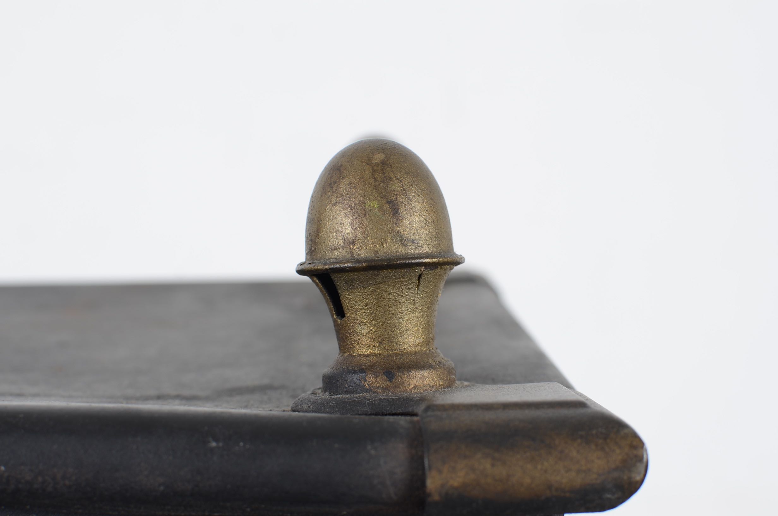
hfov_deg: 37.9
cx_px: 389
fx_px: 1132
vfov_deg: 25.6
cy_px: 258
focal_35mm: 52
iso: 100
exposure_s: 1/125
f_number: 5.6
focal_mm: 35
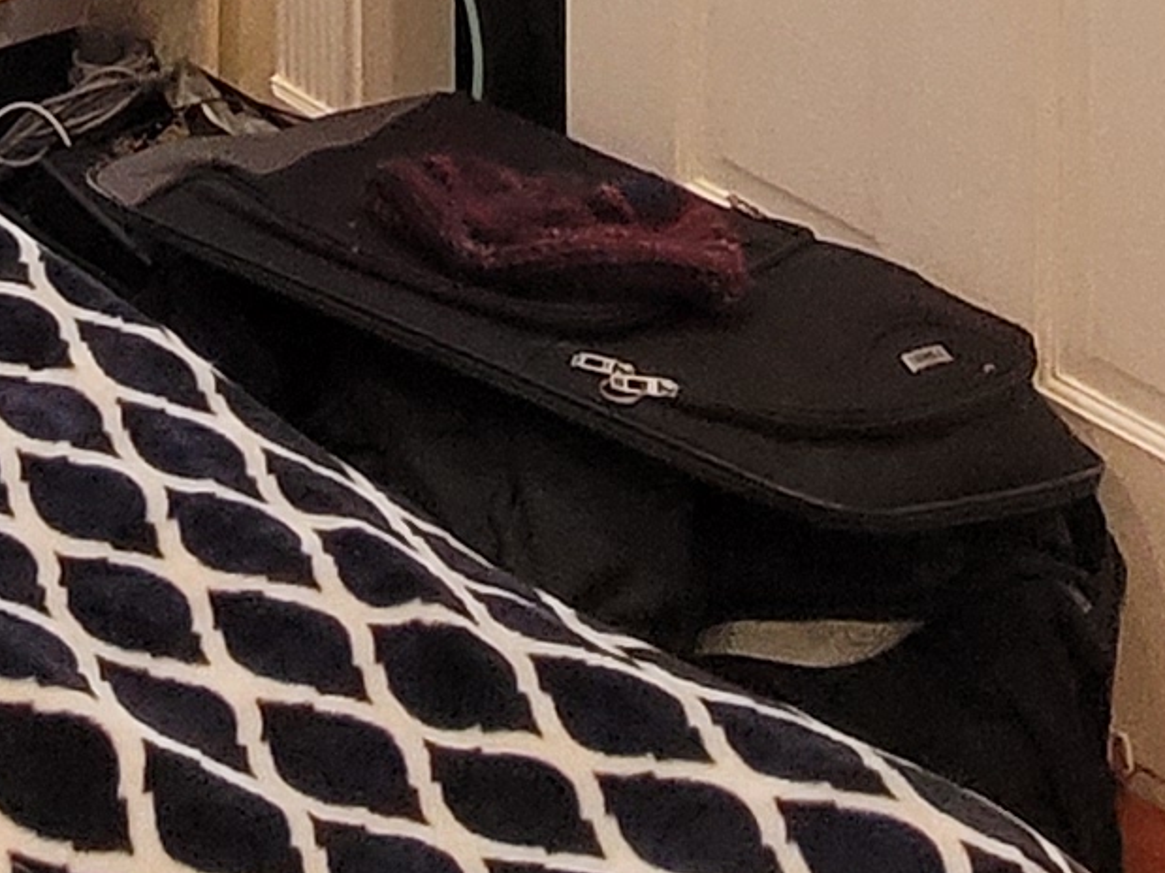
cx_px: -196
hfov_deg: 21.7
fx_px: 2826
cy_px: -1345
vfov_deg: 12.7
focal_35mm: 84
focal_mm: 1.74
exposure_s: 1/59
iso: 320
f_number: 2.2
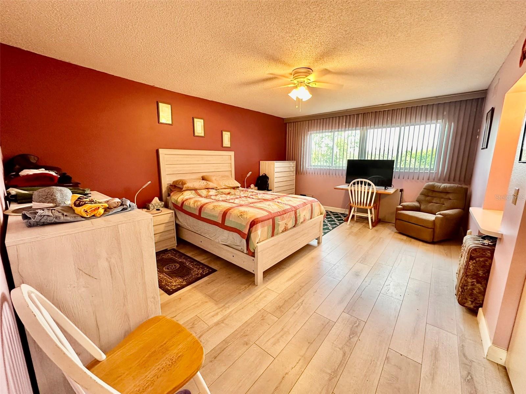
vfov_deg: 85.7
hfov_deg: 102.1
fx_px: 213
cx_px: 263
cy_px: 197
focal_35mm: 14
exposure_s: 1/60
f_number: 2.2
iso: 250
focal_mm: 2.22
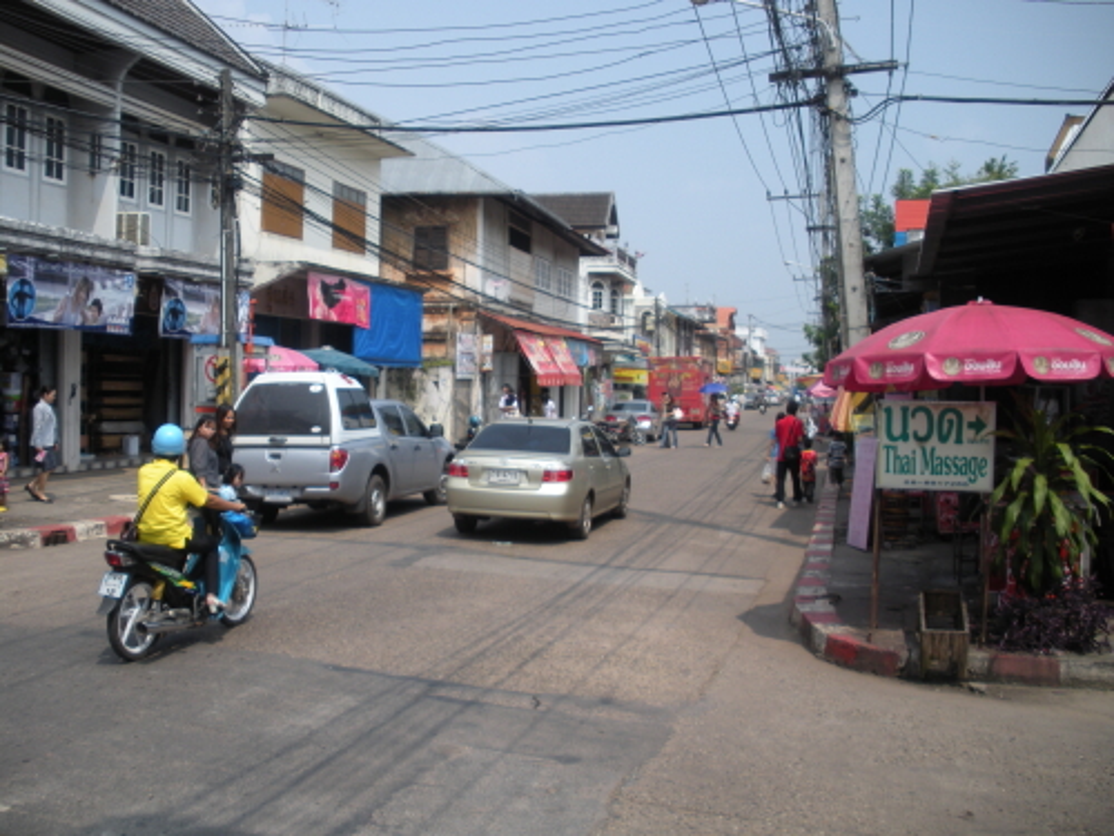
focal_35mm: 36
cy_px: 418
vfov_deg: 39.7
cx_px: 557
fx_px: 1159
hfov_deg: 51.4
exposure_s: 1/689
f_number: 3.5
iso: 64
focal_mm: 6.3
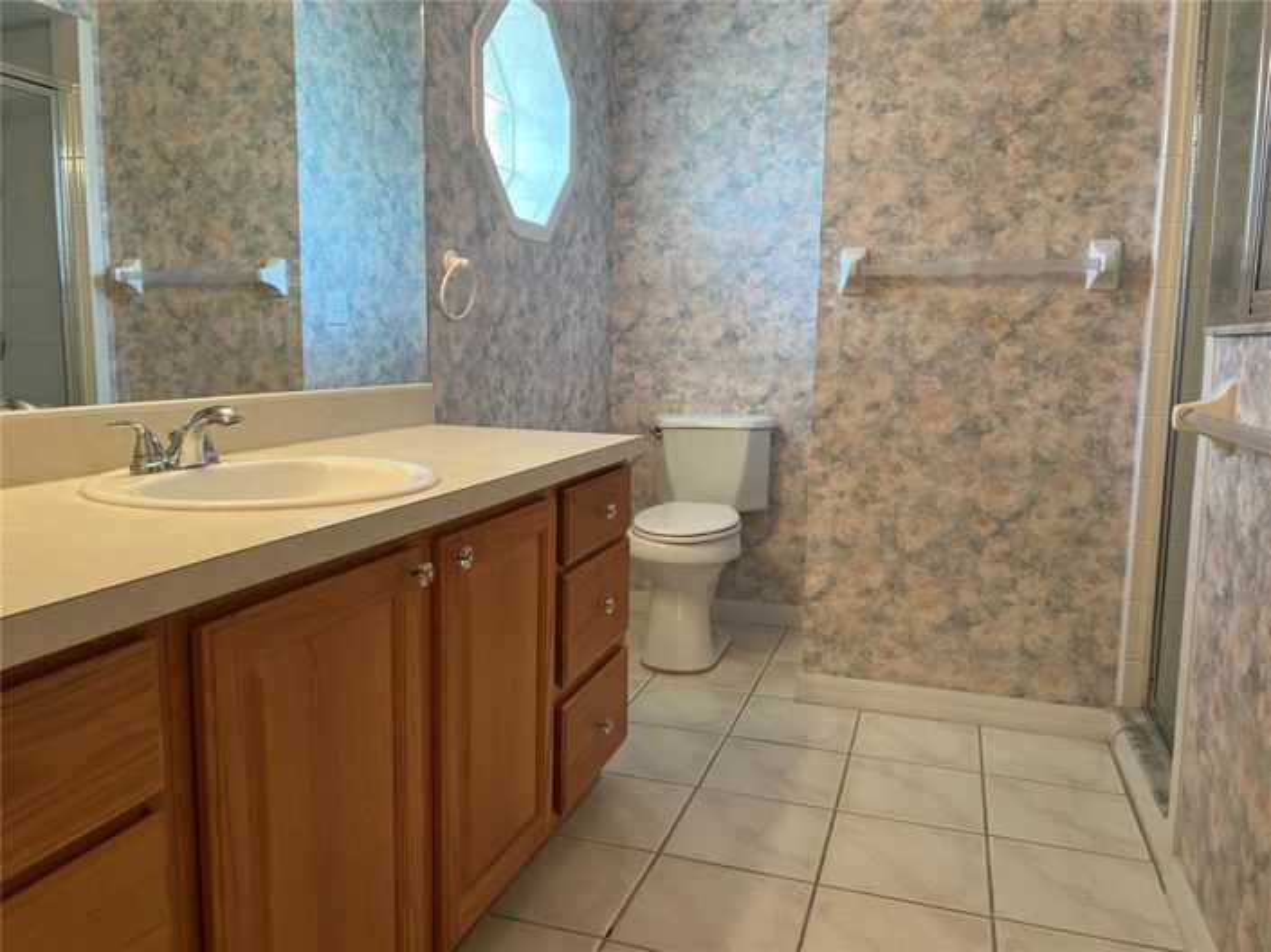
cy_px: 476
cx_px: 636
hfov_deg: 67.3
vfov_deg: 53.0
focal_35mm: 26
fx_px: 954
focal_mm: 5.7
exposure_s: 1/60
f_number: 1.5
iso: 80
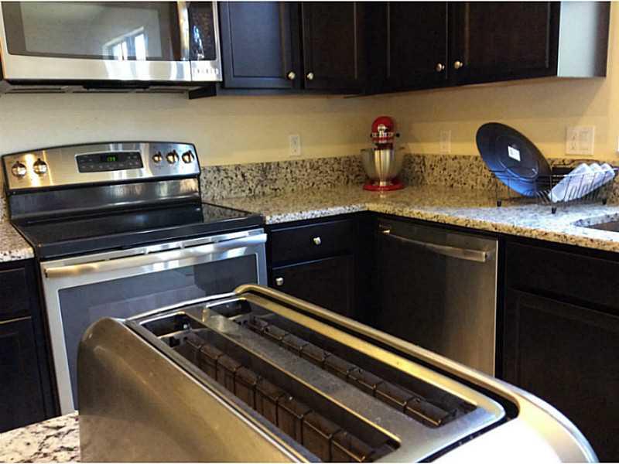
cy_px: 232
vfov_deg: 44.2
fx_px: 572
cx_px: 310
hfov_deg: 56.8
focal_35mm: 32
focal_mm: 3.3
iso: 250
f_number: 2.4
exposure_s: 1/24
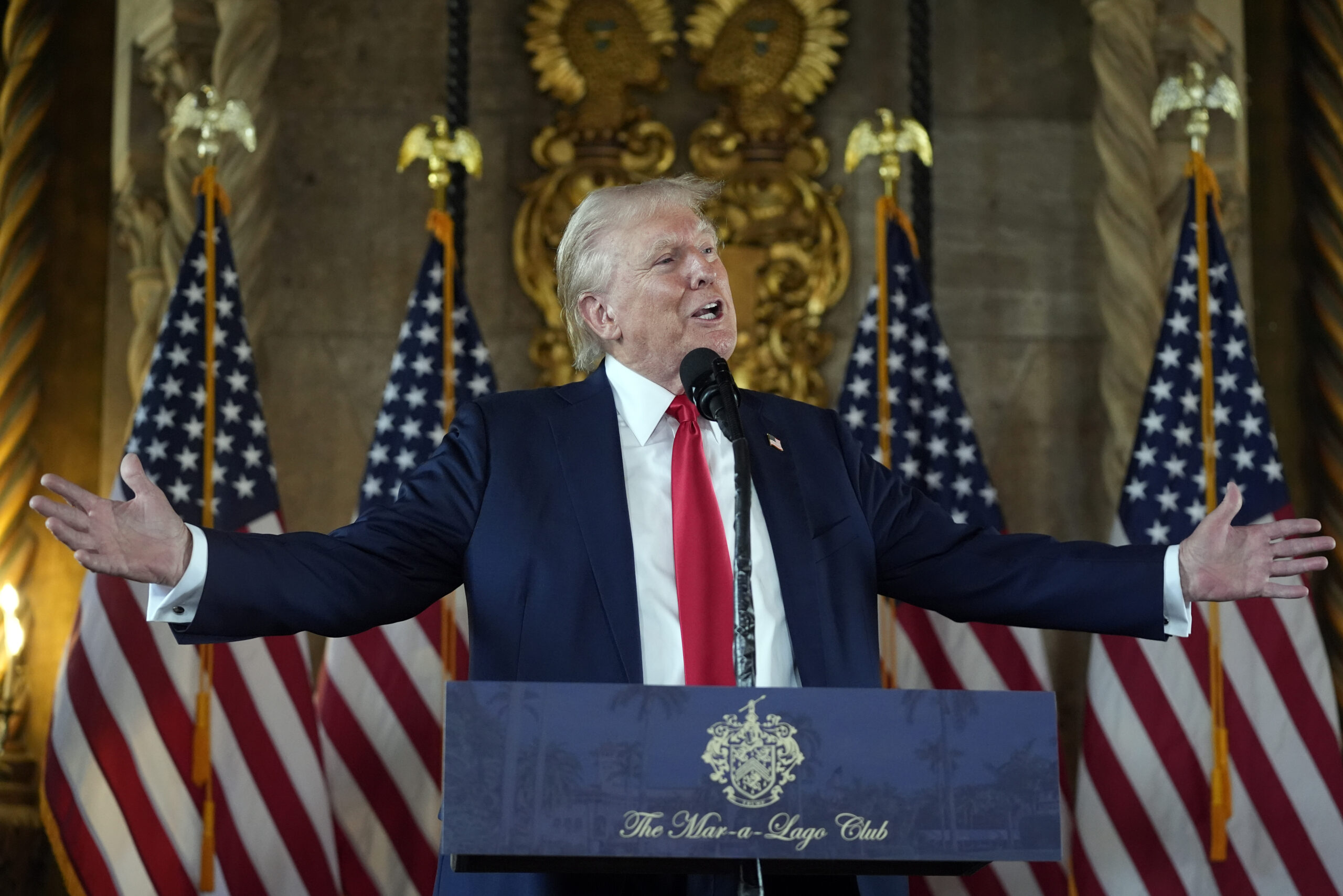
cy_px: 448
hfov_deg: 28.8
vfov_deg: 19.5
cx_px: 672
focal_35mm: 70
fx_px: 2611
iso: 4000
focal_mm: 70
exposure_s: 1/640
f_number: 3.2
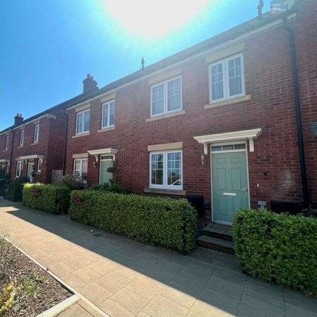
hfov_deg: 84.8
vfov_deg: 87.4
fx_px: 166
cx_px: 109
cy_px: 162
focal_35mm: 16
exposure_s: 1/633
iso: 32
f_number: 1.8
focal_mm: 1.57
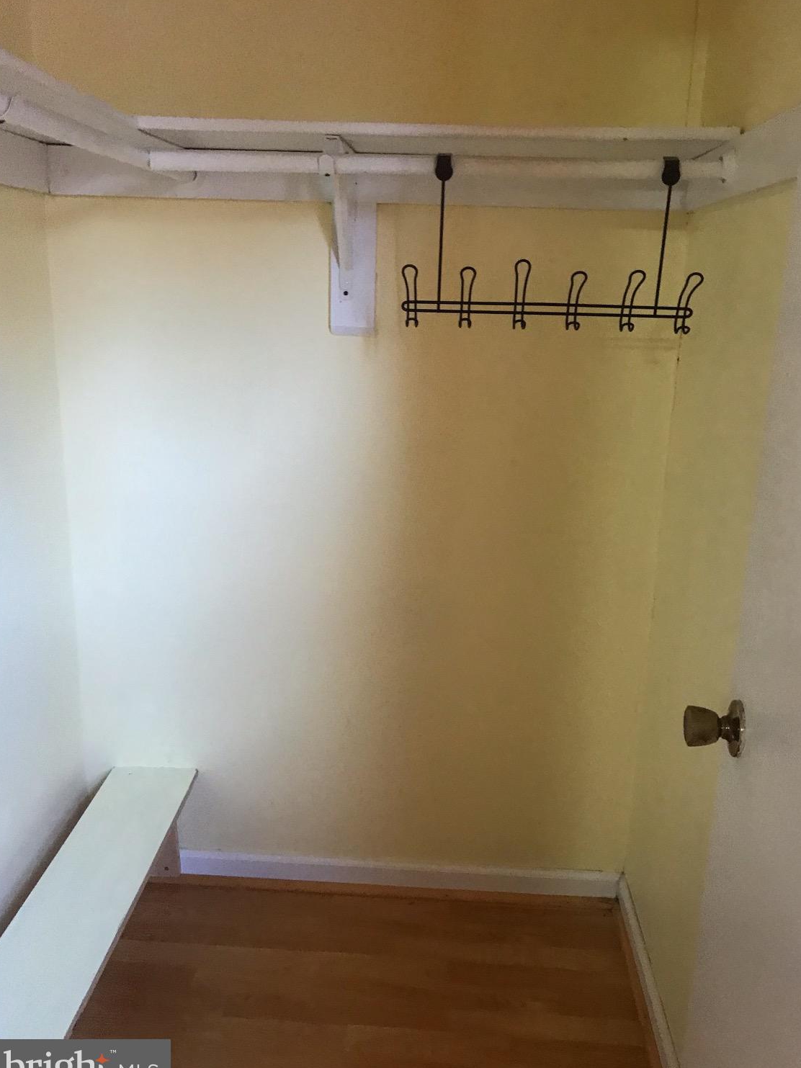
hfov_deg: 48.2
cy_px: 545
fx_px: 895
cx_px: 406
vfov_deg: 61.7
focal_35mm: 29
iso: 80
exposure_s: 1/15
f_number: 1.8
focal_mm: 3.99
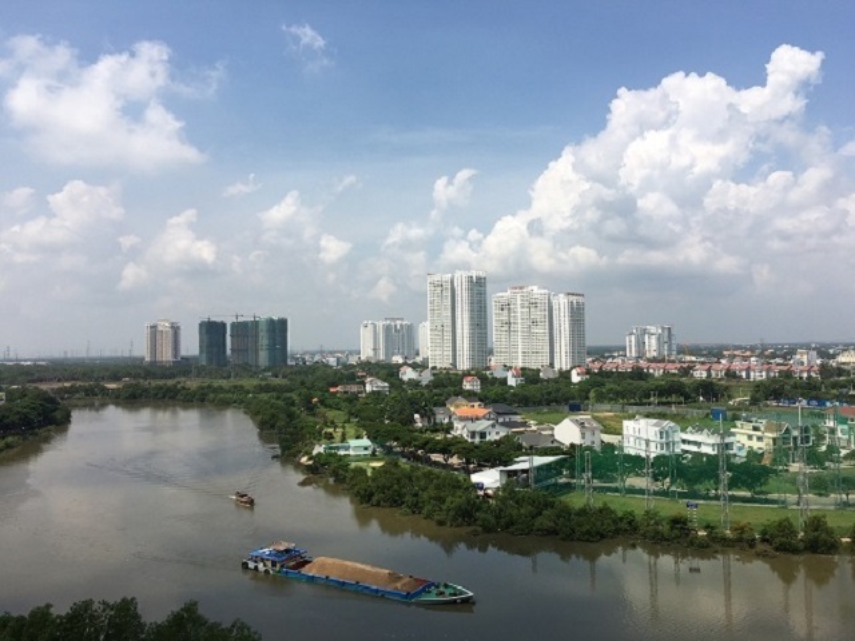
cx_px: 428
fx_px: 716
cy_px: 320
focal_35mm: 29
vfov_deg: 48.2
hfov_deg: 61.7
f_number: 2.2
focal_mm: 4.15
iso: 25
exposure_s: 1/2331
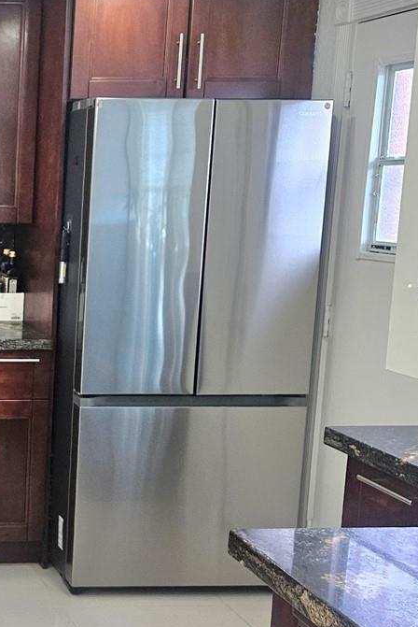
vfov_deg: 35.0
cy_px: 346
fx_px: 992
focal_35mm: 57
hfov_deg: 21.1
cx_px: -158
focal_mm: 5.4
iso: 400
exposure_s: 1/120
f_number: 1.8
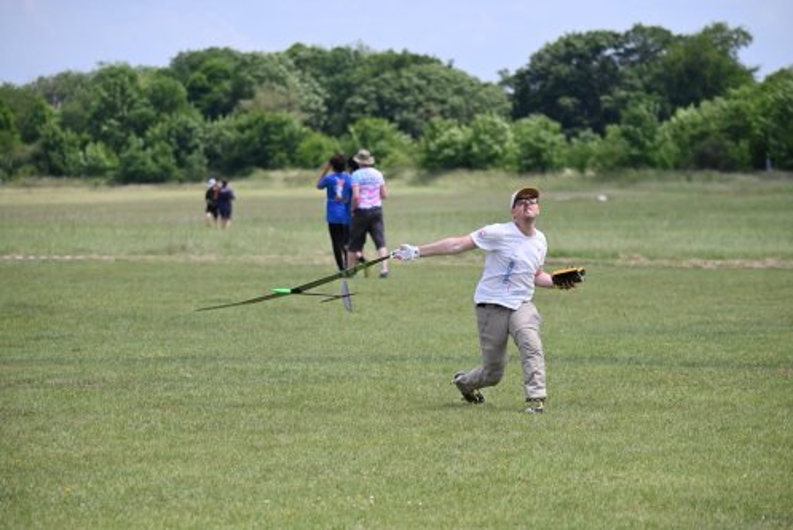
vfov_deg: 7.1
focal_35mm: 195
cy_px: 265
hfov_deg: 10.5
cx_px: 396
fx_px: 4298
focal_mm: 195
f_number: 5.3
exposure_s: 1/4000
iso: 640
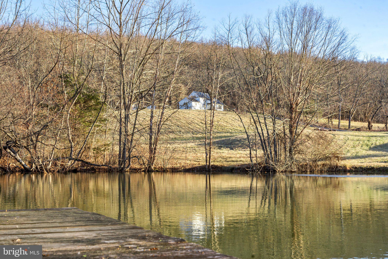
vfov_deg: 25.5
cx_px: 194
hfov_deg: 37.5
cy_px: 130
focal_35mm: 53
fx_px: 571
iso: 250
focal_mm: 53
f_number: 11
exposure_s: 1/80
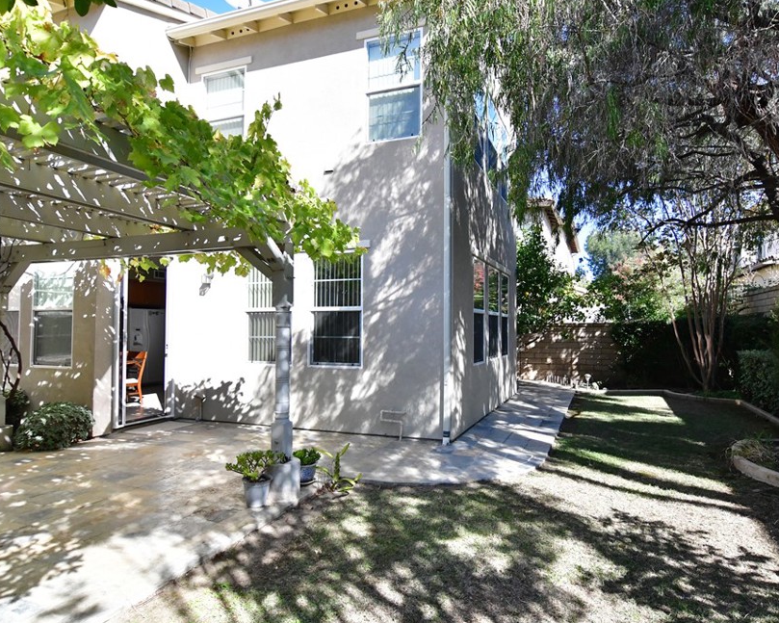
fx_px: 438
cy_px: 322
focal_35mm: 19
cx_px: 442
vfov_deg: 70.8
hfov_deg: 82.8
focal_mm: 11
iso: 2000
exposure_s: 1/5000
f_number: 4.5
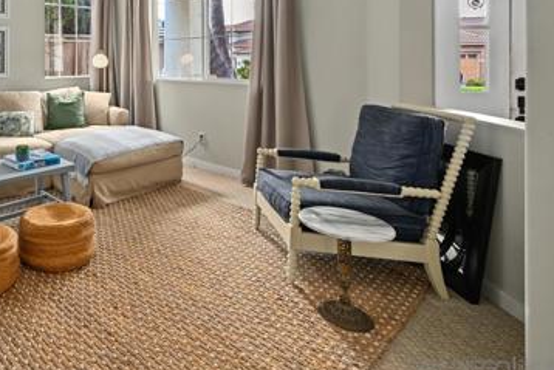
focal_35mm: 25
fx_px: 385
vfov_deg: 47.2
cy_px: 52
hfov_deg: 61.8
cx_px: 70
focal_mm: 14
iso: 320
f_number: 8
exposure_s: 1/6
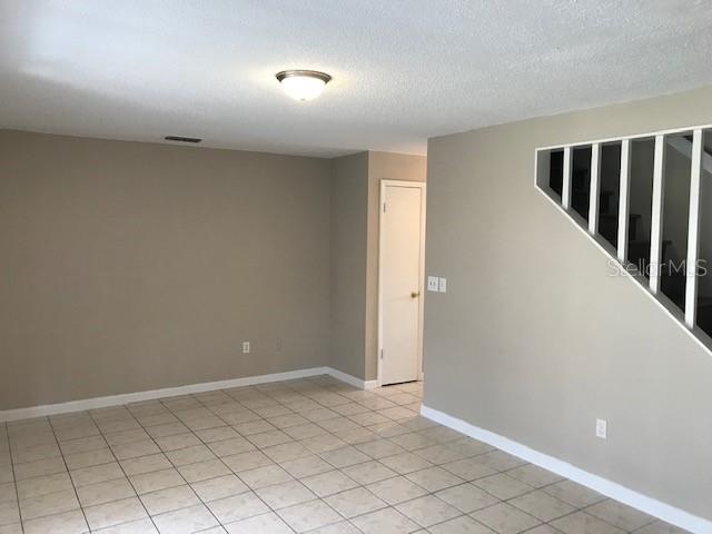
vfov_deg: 49.7
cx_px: 356
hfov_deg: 63.4
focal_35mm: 28
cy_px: 267
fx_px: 576
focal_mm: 3.99
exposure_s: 1/30
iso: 32
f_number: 1.8
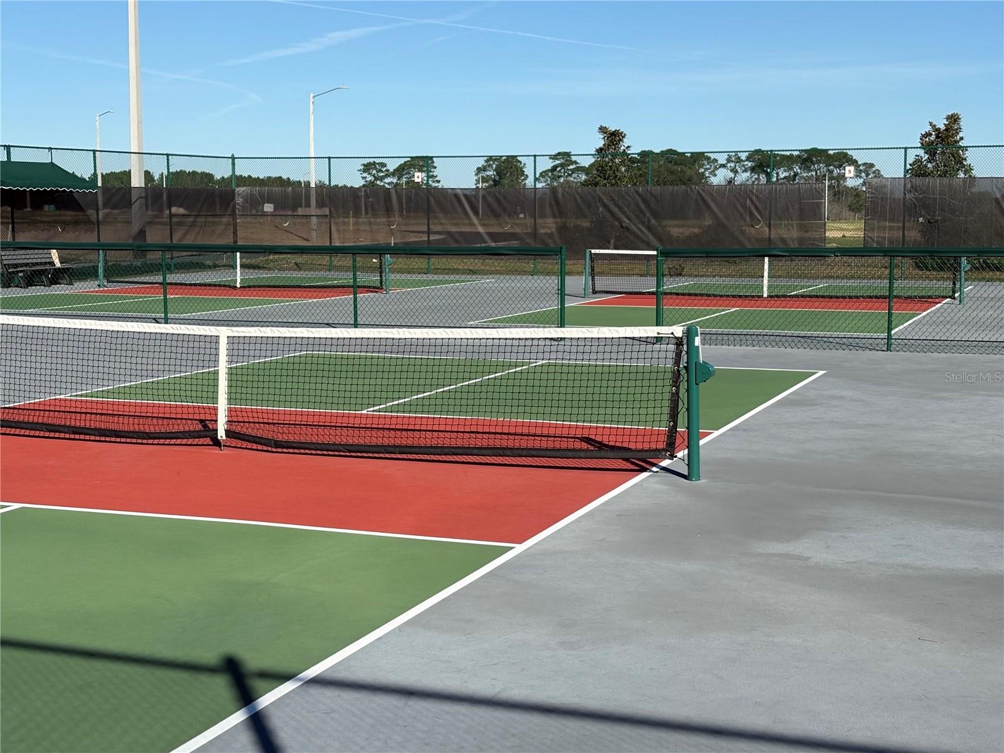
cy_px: 376
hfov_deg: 36.8
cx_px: 502
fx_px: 1508
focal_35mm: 52
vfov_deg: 28.0
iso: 32
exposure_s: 1/3831
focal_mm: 5.96
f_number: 1.6
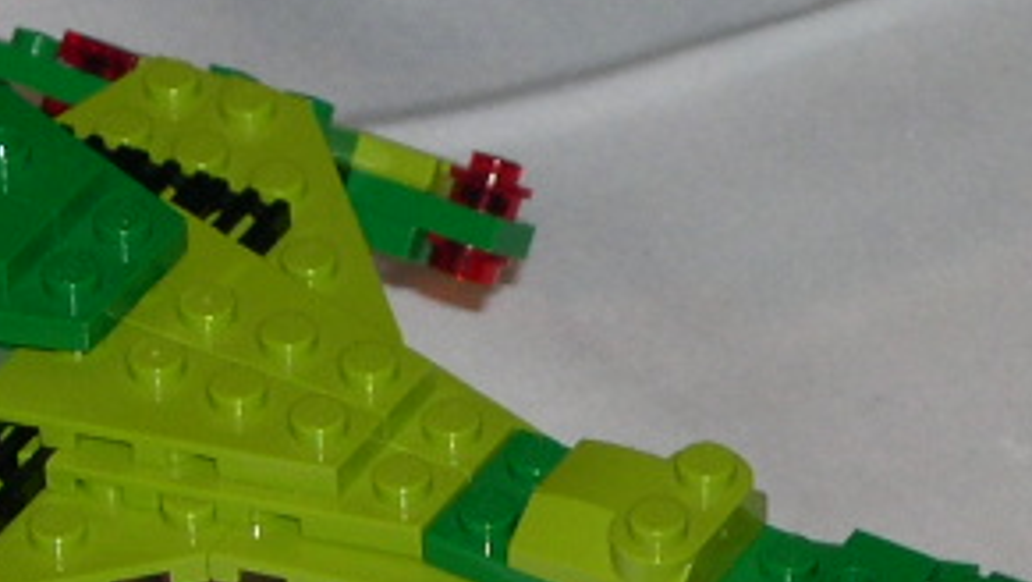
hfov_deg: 7.8
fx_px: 7556
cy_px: 568
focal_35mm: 276
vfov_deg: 4.4
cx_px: 663
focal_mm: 15.3
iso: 100
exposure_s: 1/60
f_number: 3.8
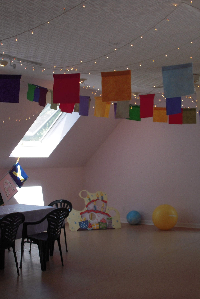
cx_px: 90
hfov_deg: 25.5
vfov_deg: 37.5
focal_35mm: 53
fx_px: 442
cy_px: 150
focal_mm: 6.3
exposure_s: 1/60
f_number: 3.3
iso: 100
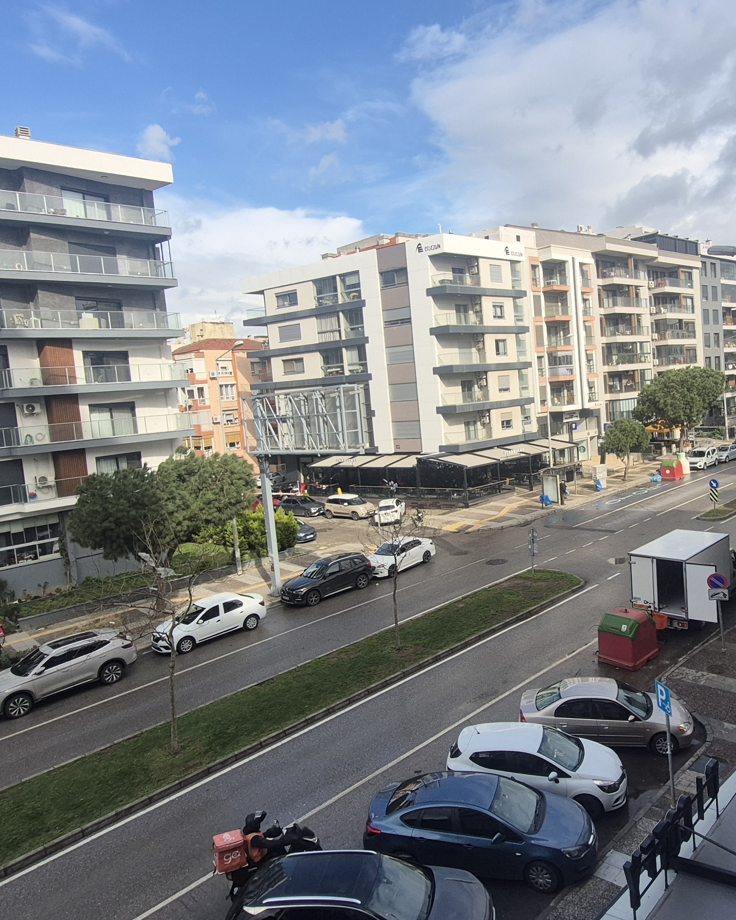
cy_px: 417
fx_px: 653
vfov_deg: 70.1
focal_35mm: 24
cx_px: 480
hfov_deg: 57.7
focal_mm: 1.74
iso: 50
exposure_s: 1/1232
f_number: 2.2
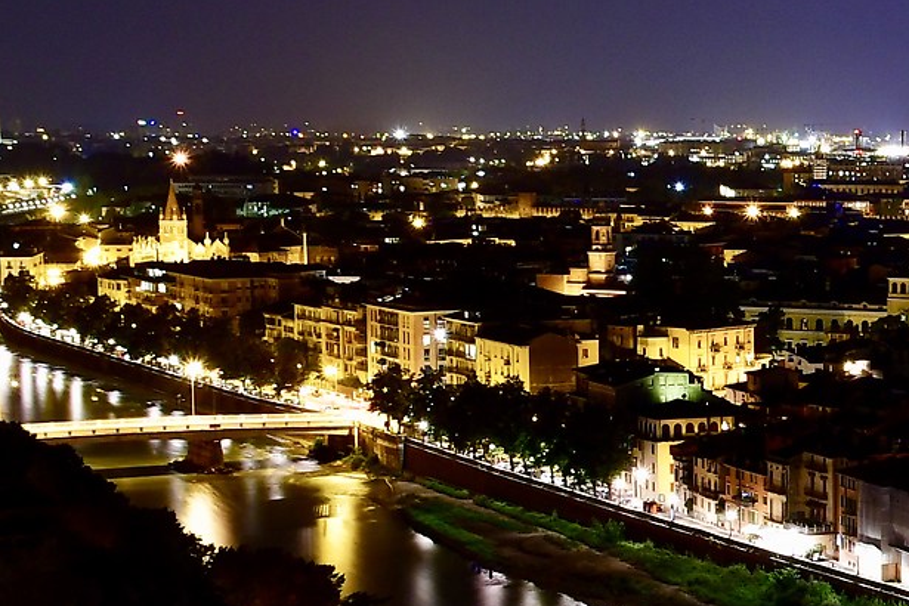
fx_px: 2954
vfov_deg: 11.7
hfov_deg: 16.0
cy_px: 483
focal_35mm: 117
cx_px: 1360
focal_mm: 20
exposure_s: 15
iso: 100
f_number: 9
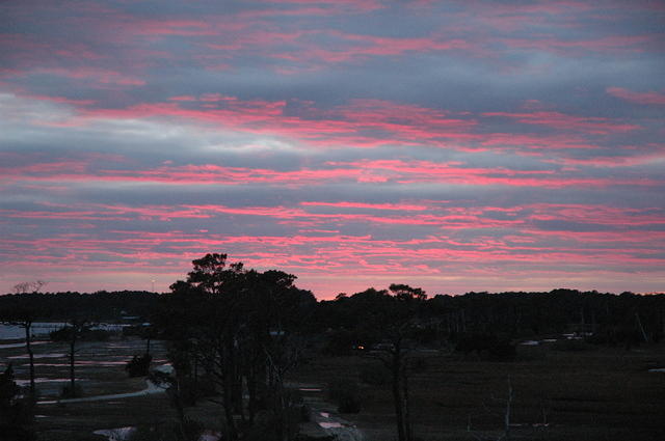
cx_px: 332
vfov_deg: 13.0
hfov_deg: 19.5
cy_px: 220
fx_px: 1937
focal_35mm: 105
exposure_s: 1/80
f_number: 4.5
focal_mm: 70
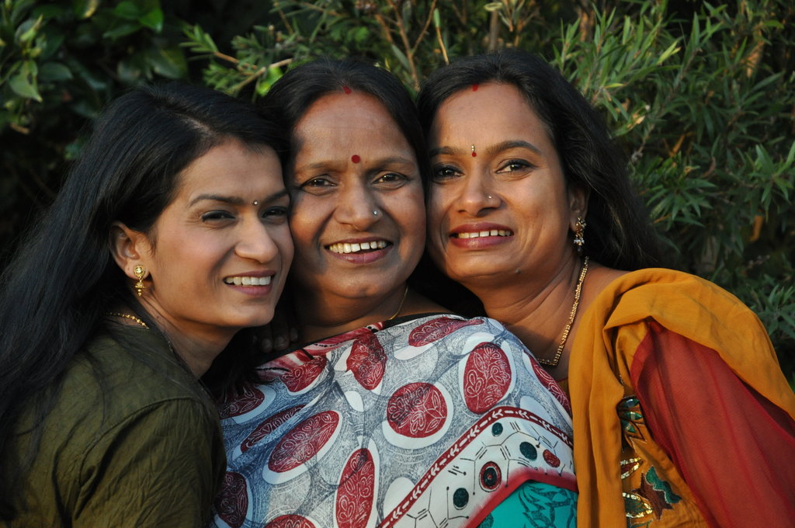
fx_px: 2812
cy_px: 264
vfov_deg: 10.7
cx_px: 398
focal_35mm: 128
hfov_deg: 16.1
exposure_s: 1/250
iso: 800
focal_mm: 85
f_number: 5.6
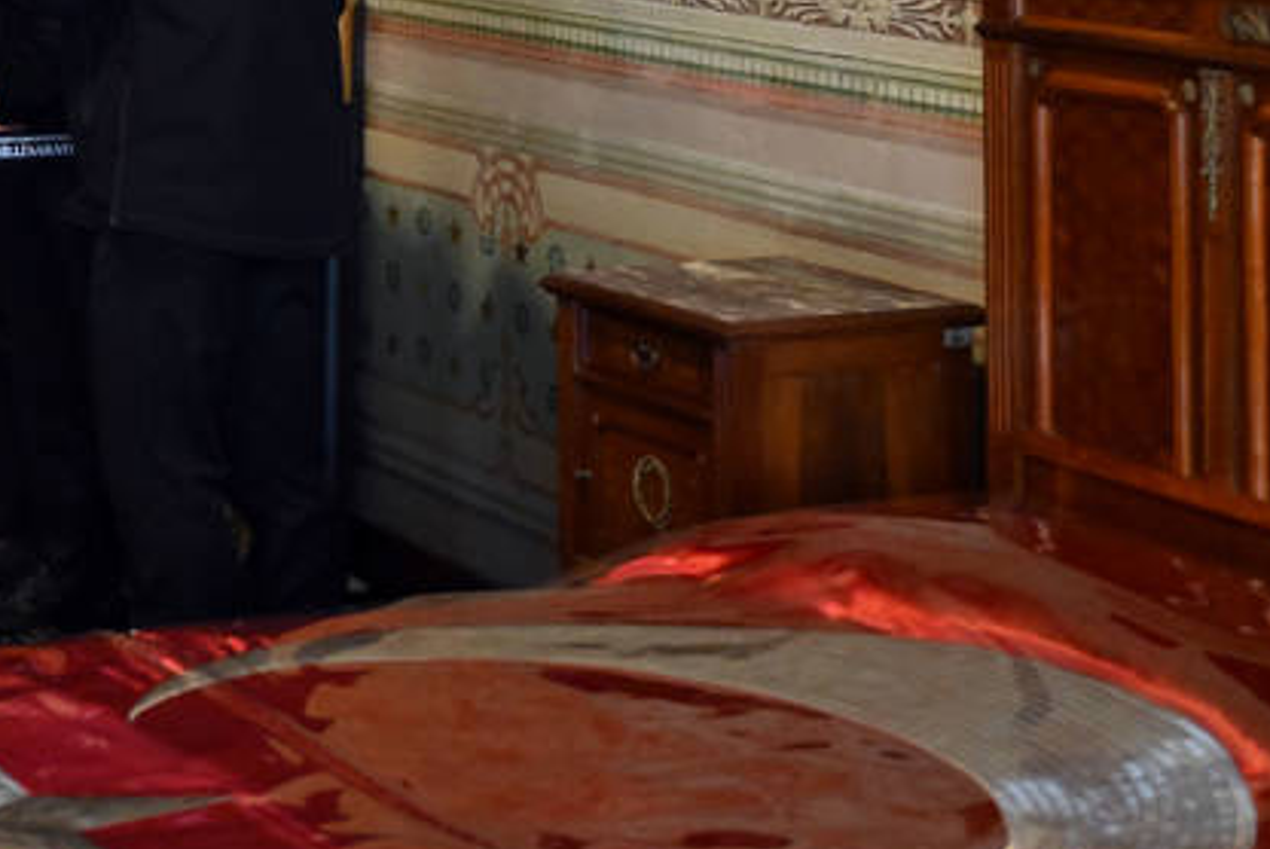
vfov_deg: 13.3
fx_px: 3510
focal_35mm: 99
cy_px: -229
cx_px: -330
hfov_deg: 19.1
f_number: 2.8
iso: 4000
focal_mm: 34.5
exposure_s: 1/125
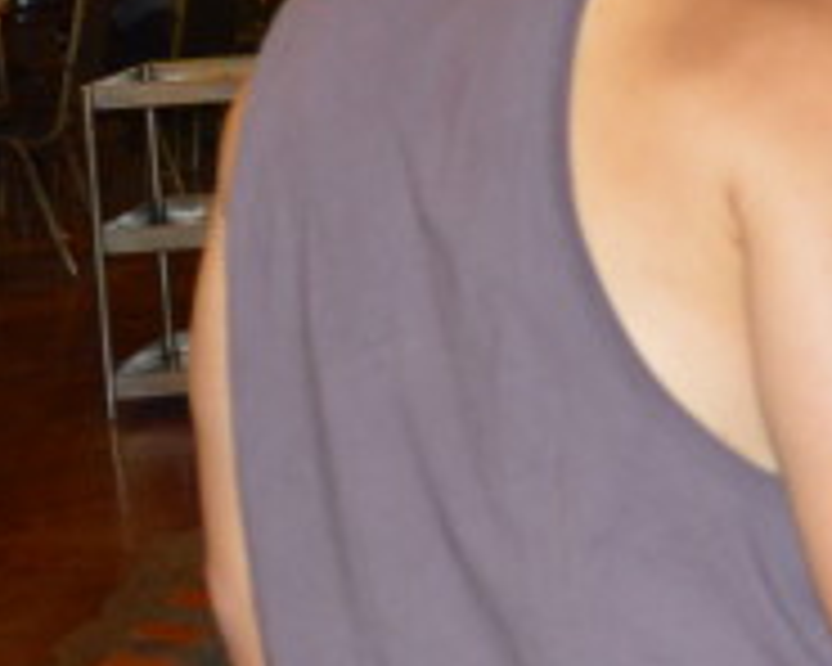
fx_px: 3275
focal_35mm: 133
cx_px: 1154
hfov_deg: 13.8
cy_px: -142
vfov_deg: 11.4
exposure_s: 1/60
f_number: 3.5
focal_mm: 18
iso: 450
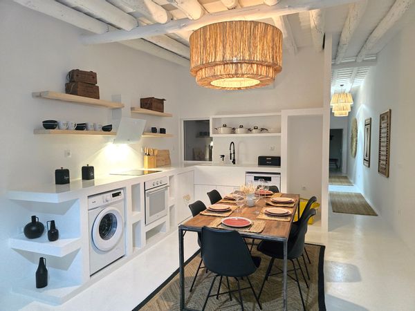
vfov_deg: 58.9
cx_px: 208
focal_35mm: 23
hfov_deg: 73.9
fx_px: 276
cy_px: 156
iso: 2500
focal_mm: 6.3
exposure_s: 1/100
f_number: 1.7
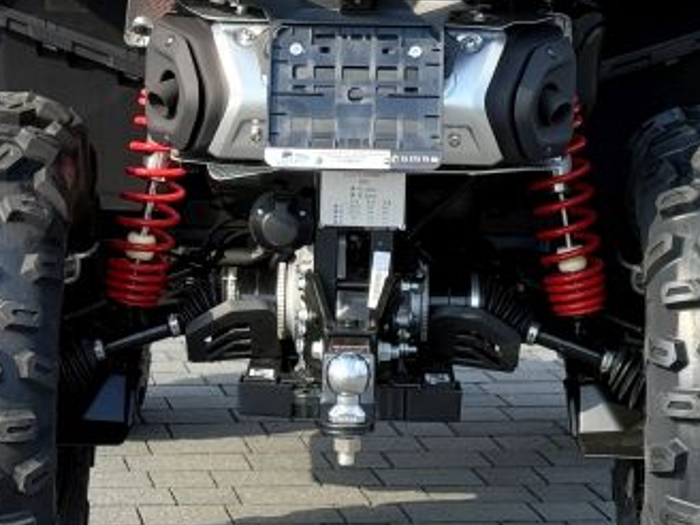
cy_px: 45
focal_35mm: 117
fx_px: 2366
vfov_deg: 12.6
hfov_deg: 16.8
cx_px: 346
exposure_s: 1/1242
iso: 64
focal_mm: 6.76
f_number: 1.78
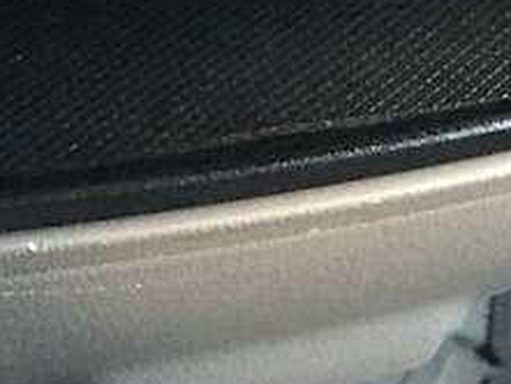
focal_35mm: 105
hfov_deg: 18.5
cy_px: -261
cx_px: 69
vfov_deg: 13.0
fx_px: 1551
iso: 320
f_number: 2.2
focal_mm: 4.2
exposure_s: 1/17
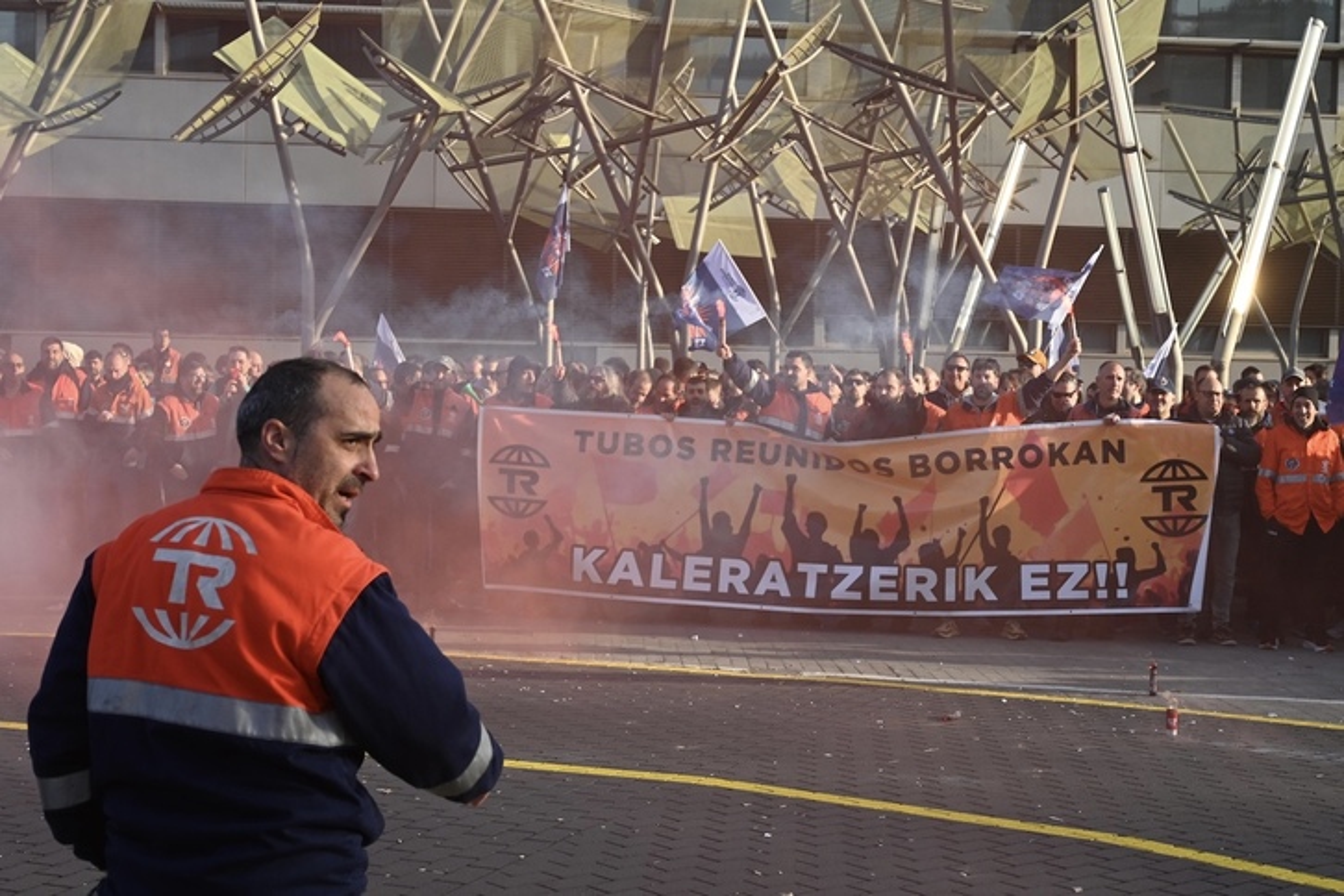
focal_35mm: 50
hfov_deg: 39.6
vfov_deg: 27.0
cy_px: 448
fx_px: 1867
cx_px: 672
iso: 400
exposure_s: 1/250
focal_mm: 50
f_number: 8
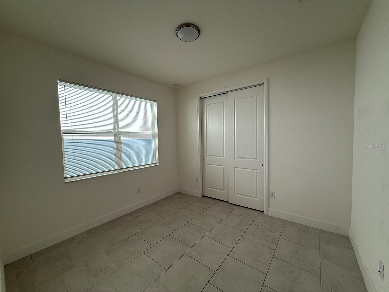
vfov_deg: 85.7
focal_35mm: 14
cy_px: 146
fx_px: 157
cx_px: 194
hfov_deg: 102.1
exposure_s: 1/318
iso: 64
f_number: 2.2
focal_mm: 2.22
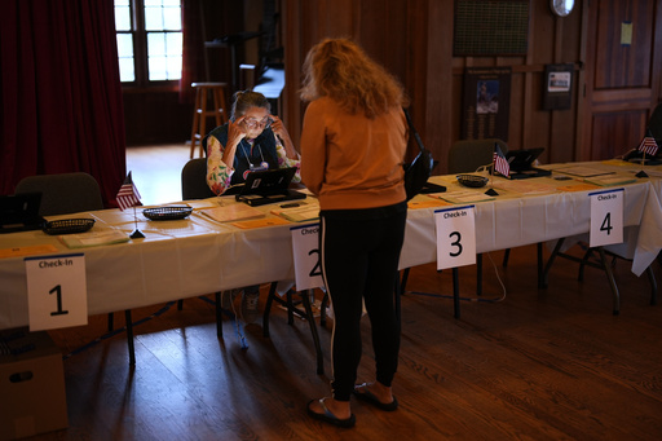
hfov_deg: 39.6
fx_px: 919
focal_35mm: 50
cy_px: 220
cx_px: 331
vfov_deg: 27.0
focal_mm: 50
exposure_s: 1/200
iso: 500
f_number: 1.2
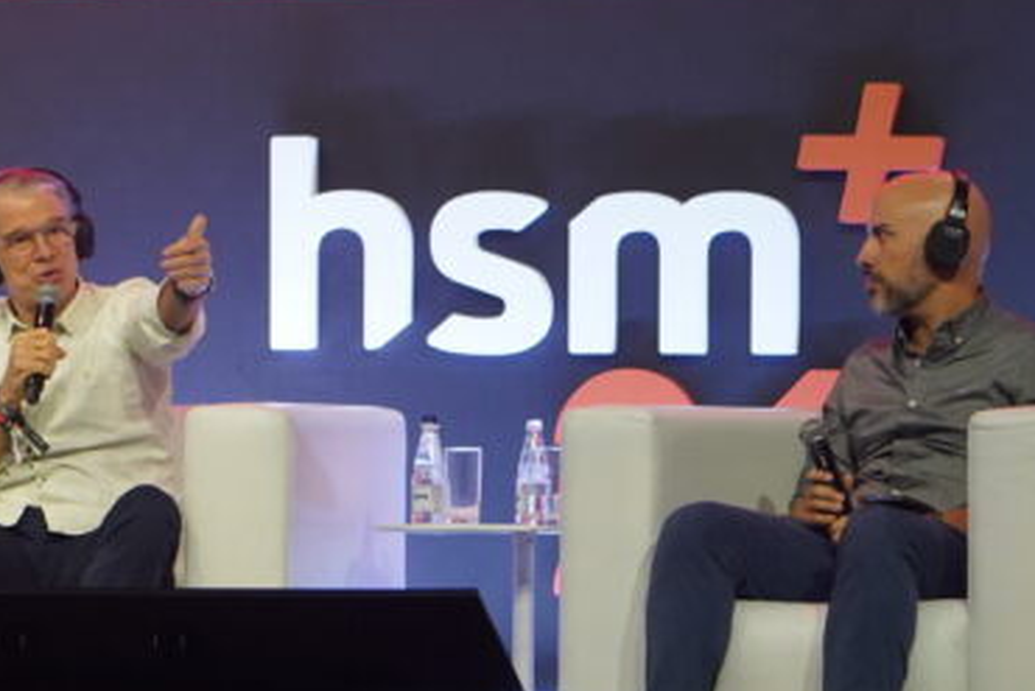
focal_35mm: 203
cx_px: -14
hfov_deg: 10.0
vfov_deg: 6.8
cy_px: 418
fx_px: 5838
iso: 2500
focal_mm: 63
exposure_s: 1/160
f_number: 4
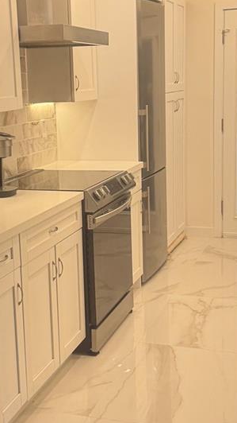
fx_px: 660
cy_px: 208
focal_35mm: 59
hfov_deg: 20.3
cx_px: 84
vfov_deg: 35.5
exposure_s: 1/120
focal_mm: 6.76
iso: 125
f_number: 1.78
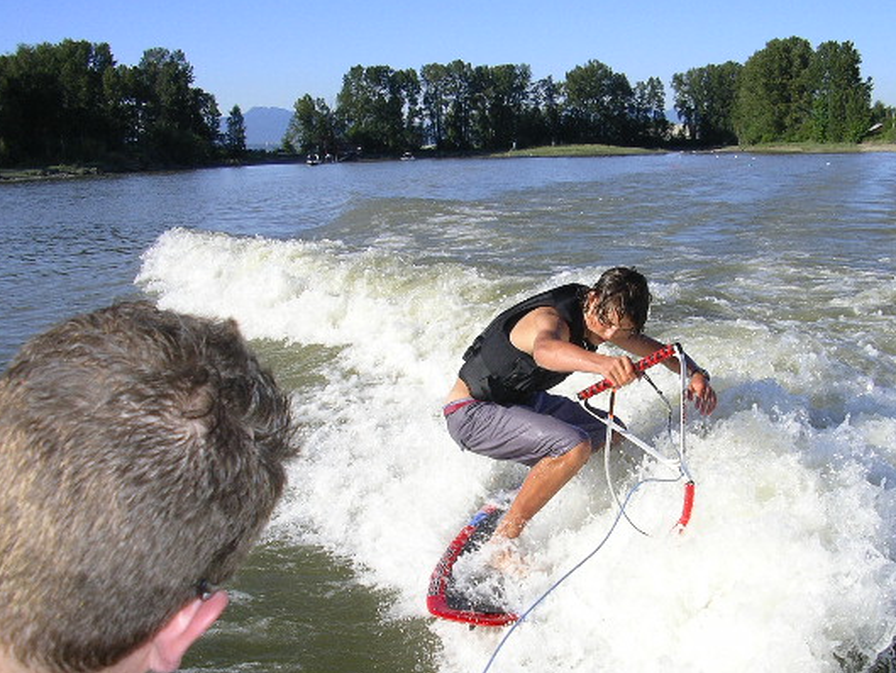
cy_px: 388
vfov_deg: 31.5
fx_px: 1191
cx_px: 518
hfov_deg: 41.1
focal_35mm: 46
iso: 64
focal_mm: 5.8
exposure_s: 1/800
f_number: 4.1
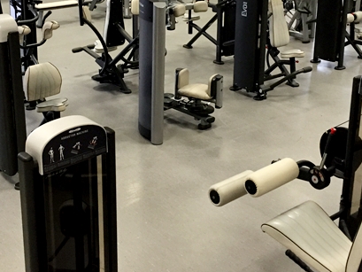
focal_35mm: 53
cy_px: 53
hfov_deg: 36.1
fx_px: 554
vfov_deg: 27.0
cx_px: 168
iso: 200
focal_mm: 4.15
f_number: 2.2
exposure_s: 1/33
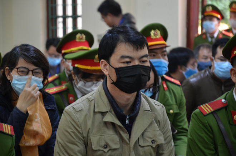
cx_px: 118
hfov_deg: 13.1
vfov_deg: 8.7
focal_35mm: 158
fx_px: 1030
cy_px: 78
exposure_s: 1/8
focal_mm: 105
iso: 640
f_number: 5.6
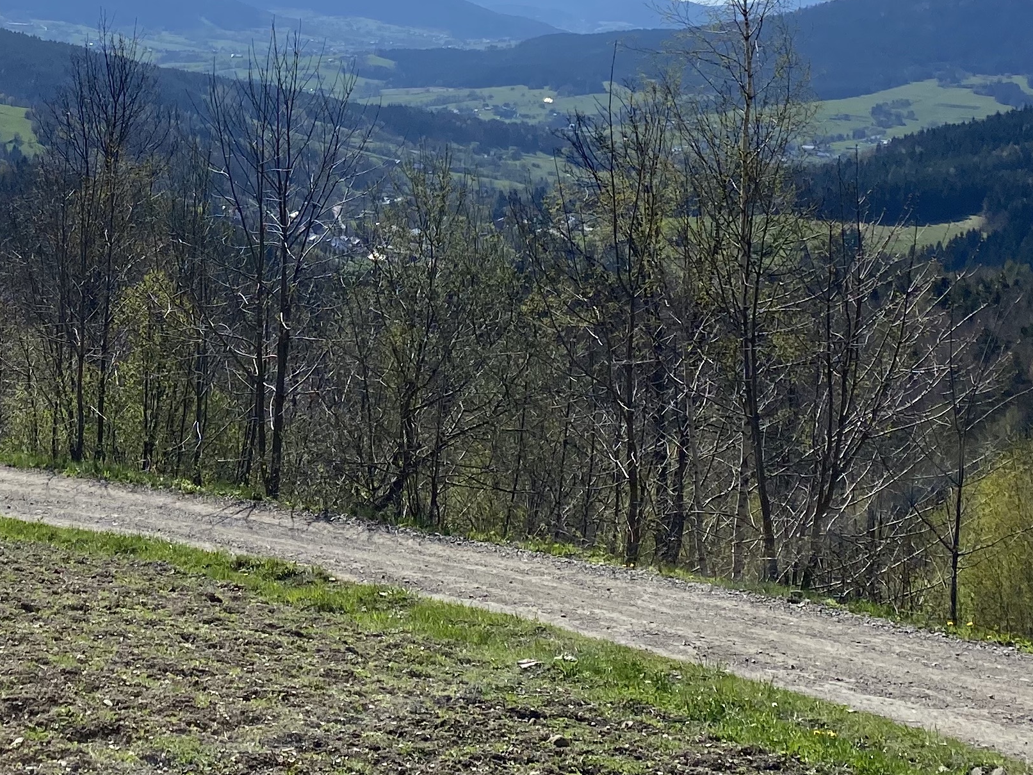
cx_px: 183
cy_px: -49
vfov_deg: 21.6
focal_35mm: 65
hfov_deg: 29.0
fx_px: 1940
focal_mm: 4.25
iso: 32
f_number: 1.8
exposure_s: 1/5495
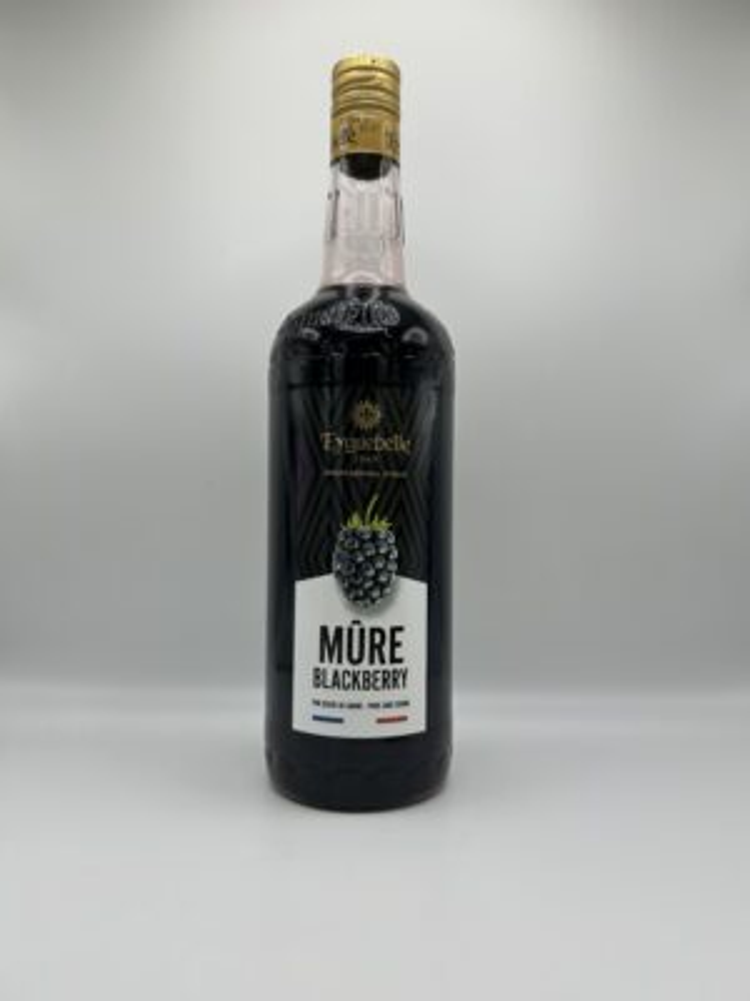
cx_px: 375
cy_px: 500
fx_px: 751
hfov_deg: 53.1
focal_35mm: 26
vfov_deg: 67.3
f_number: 1.5
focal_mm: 5.7
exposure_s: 1/502
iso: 50
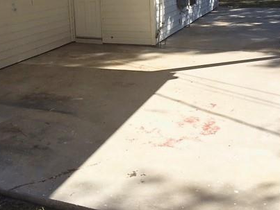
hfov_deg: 41.1
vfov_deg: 30.8
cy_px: 44
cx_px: 123
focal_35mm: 46
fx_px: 372
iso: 25
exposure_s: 1/1709
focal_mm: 4.15
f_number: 2.2
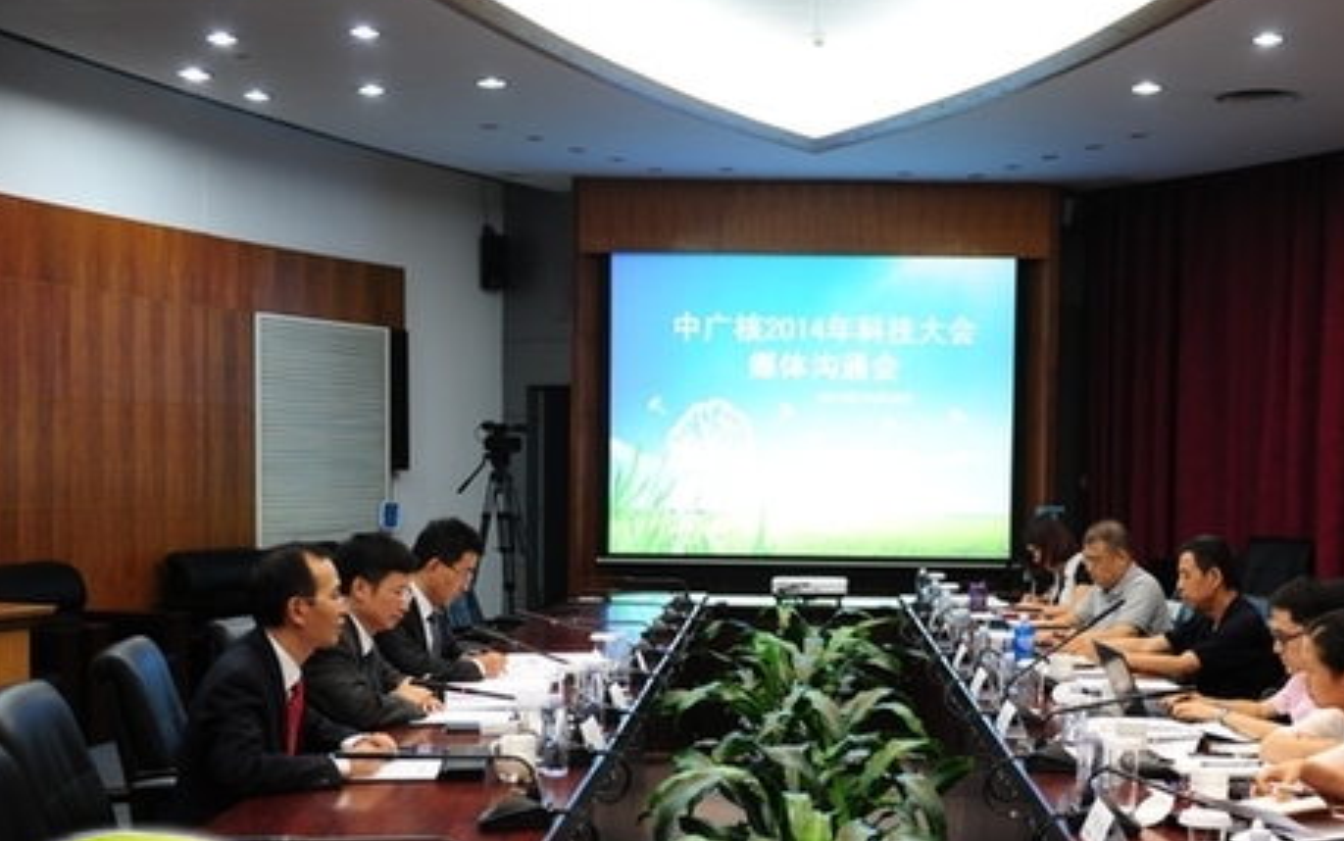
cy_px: 545
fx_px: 1869
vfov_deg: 25.3
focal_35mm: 51
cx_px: 818
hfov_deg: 39.4
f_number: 3.2
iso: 640
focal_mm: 38
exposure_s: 1/60
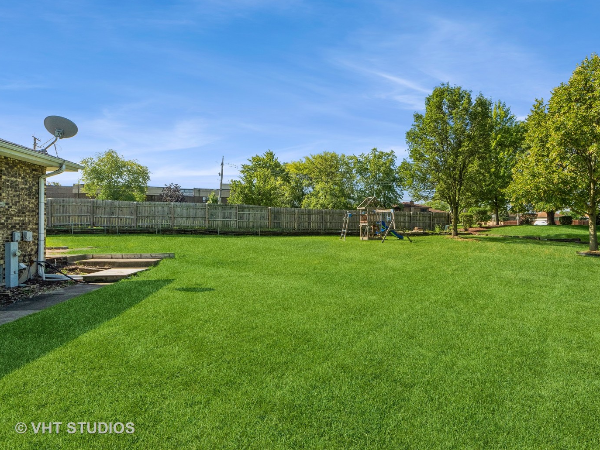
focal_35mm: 17
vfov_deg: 74.7
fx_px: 295
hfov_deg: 90.7
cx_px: 331
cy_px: 216
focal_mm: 10
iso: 800
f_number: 10
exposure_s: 1/800
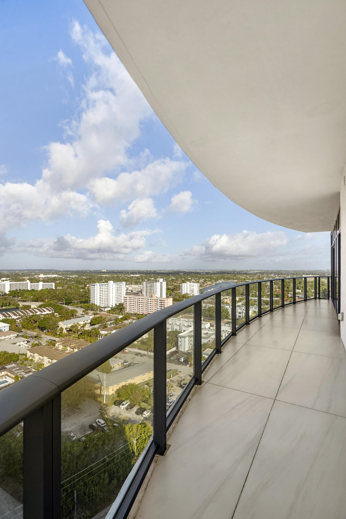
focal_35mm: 16
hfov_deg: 73.7
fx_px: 231
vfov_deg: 96.7
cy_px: 260
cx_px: 173
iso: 800
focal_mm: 16
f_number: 8
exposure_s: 1/400
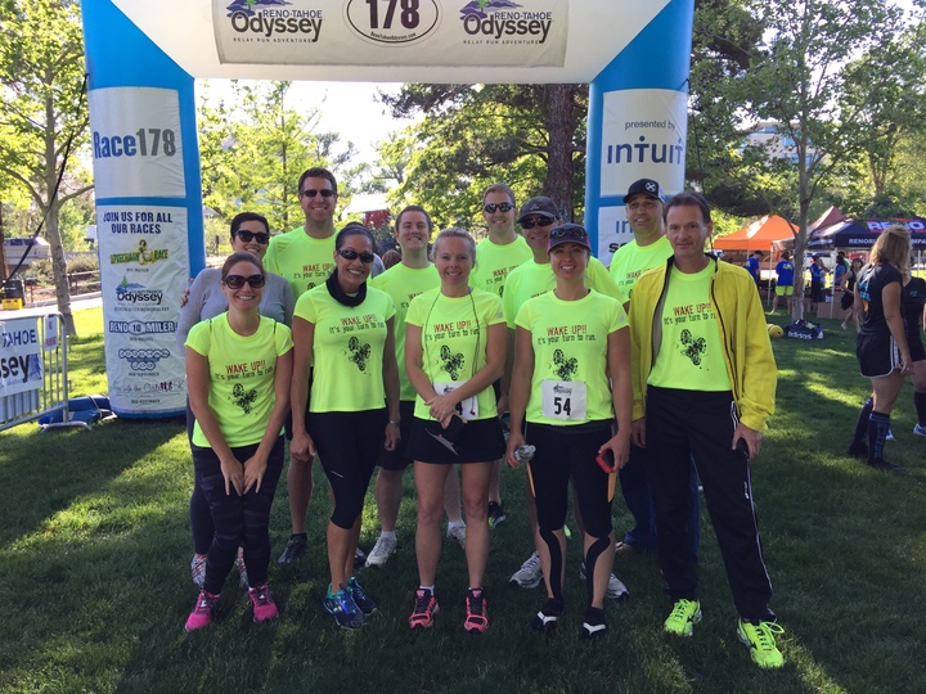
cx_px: 463
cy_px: 347
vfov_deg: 48.2
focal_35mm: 29
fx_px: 776
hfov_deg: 61.7
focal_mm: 4.15
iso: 32
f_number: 2.2
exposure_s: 1/255
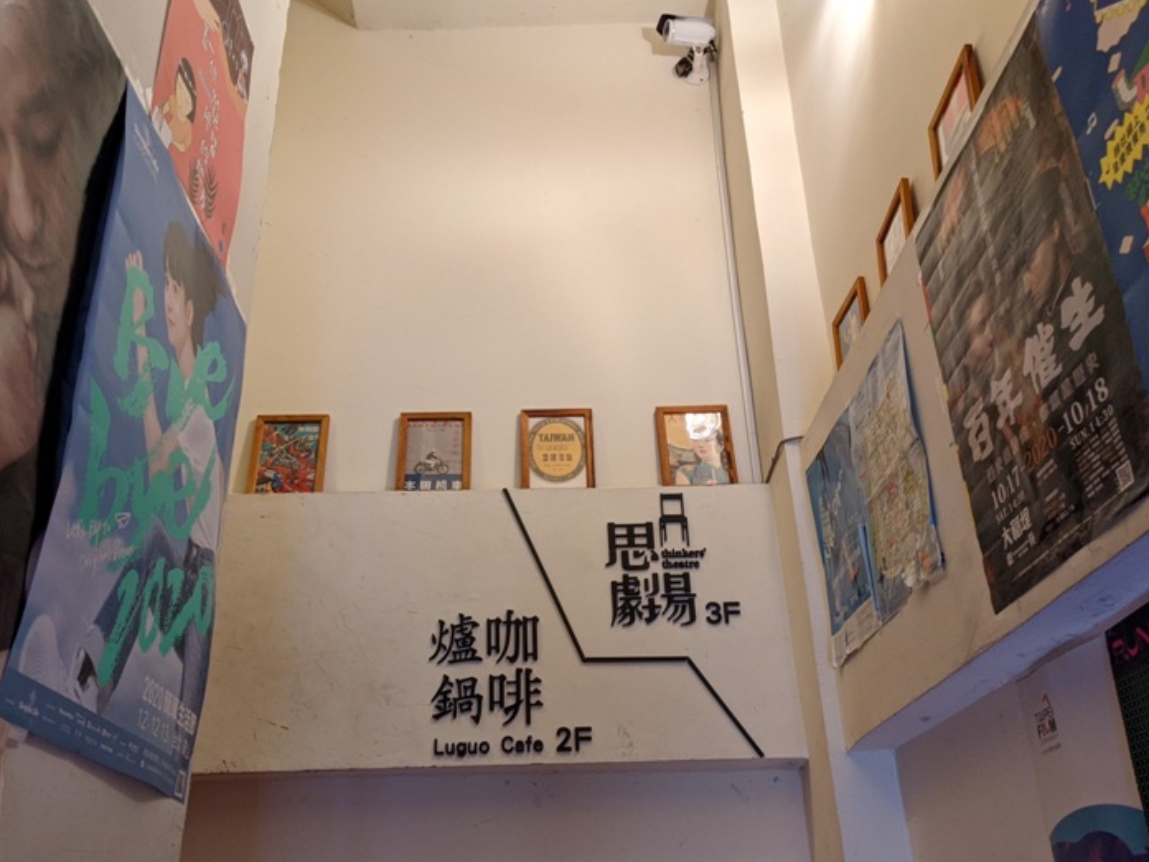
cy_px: 480
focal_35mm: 31
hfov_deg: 58.3
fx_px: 1029
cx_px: 539
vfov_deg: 45.4
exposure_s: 1/30
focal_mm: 4.38
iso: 138
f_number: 1.73
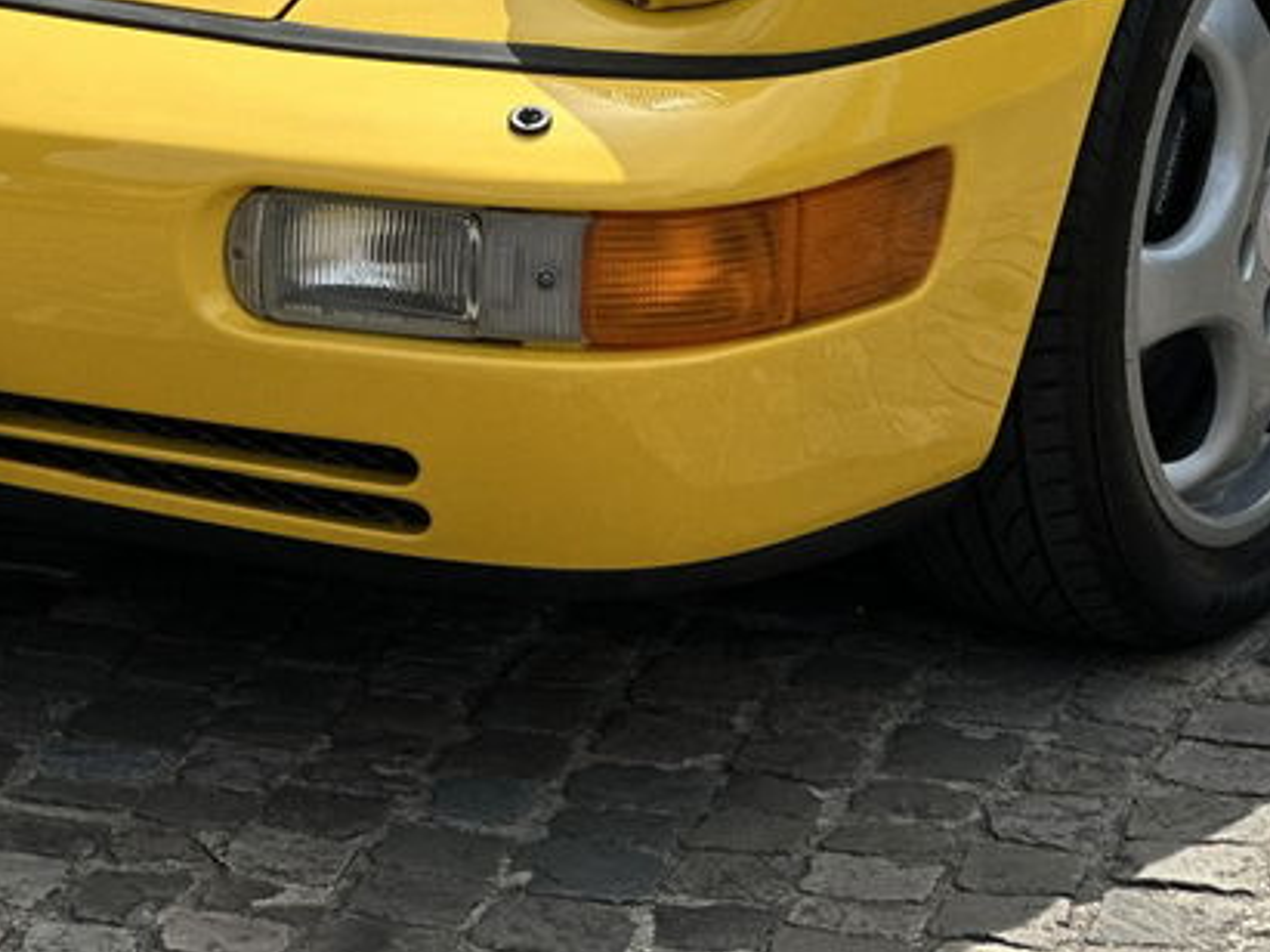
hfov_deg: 10.3
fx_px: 7042
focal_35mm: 192
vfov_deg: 7.7
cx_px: 433
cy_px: -37
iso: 32
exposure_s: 1/919
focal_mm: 9
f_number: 2.8
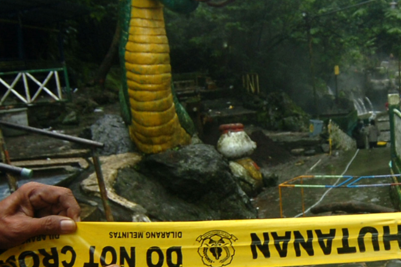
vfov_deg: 30.2
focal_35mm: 44
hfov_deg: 42.1
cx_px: 332
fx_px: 490
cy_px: 184
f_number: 4
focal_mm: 12
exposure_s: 1/60
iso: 500
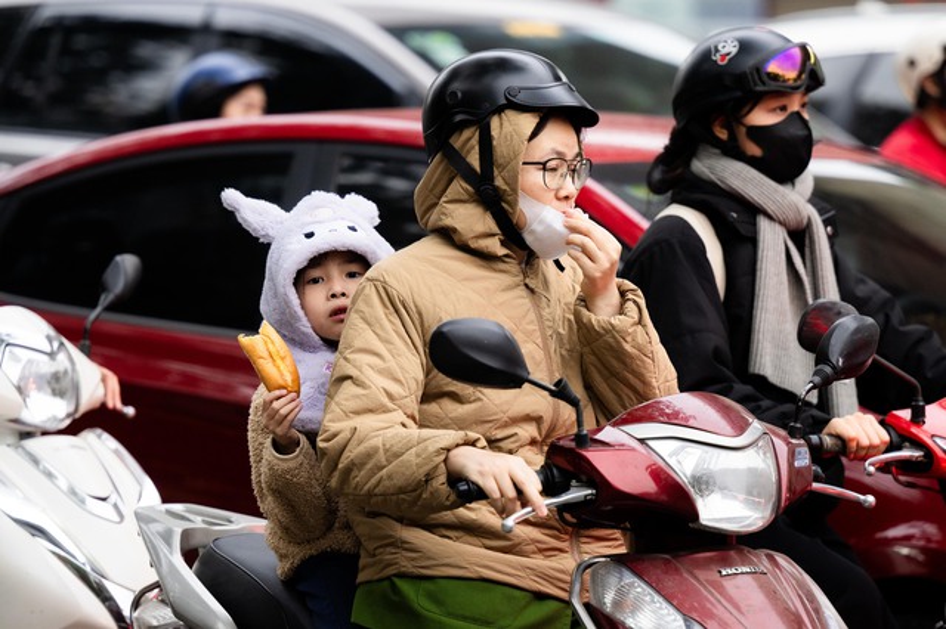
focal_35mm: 210
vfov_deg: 6.5
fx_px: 5515
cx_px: 473
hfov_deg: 9.8
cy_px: 314
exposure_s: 1/250
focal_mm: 140
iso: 1250
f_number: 2.8
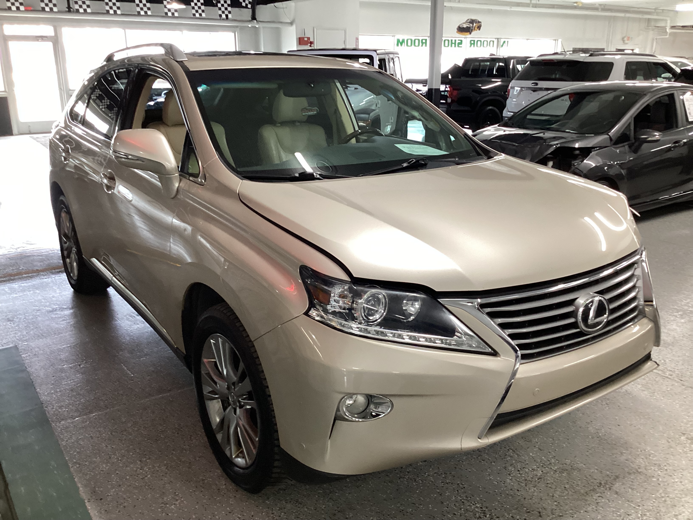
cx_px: 346
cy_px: 260
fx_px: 621
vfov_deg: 45.4
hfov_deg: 58.4
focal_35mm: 31
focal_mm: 3.3
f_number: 2.4
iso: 160
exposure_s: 1/50
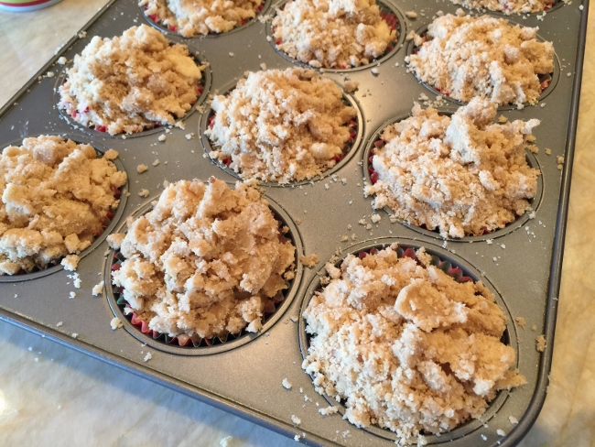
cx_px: 298
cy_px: 224
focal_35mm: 29
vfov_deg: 48.3
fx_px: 499
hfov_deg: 61.6
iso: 40
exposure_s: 1/15
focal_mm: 4.15
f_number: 2.2
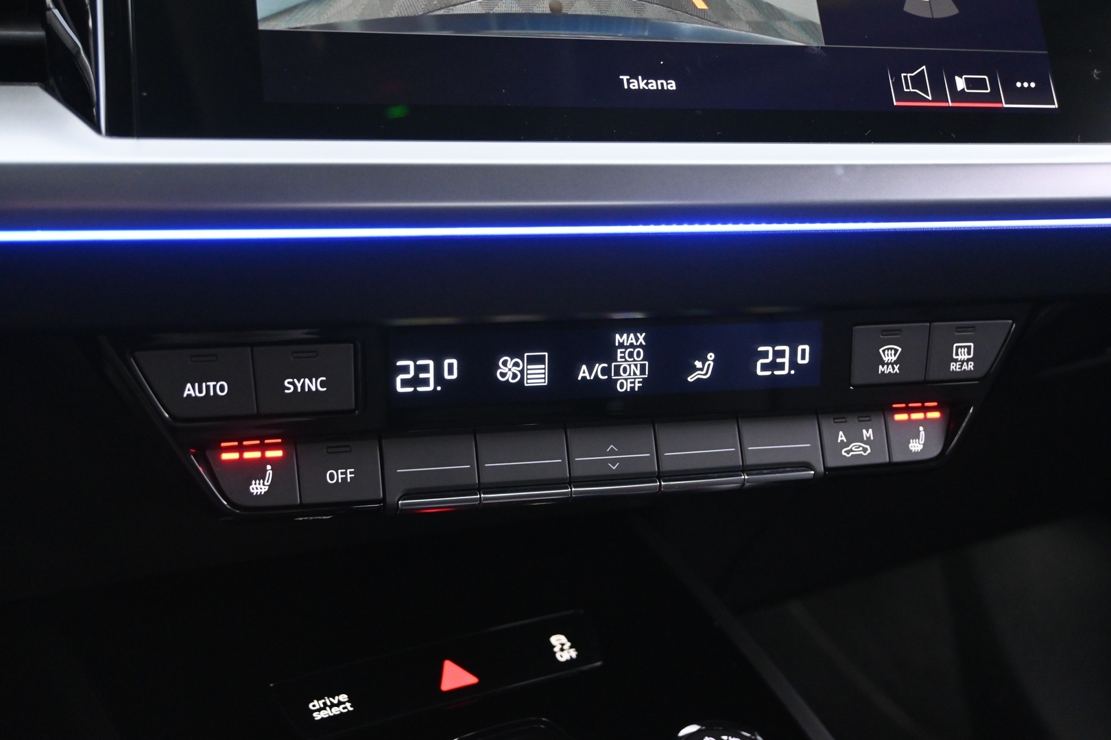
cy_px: 370
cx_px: 556
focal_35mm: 41
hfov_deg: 47.2
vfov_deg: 32.4
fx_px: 1273
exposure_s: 1/6
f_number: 4.5
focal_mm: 27.5
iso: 2500
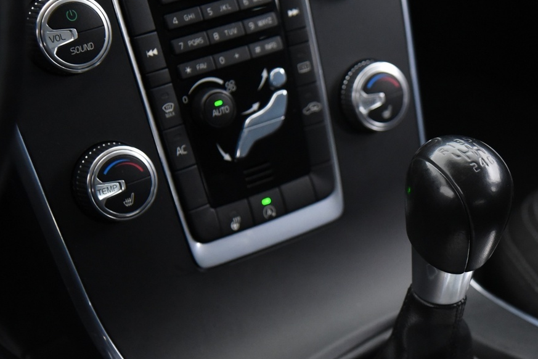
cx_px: 473
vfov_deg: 11.9
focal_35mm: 115
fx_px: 1718
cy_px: 245
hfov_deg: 17.6
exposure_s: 1/20
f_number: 4
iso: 4000
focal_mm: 62
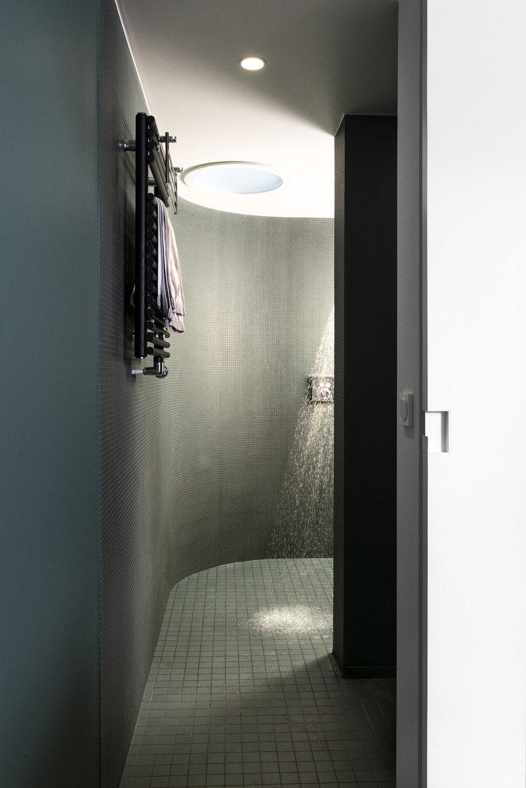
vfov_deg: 63.6
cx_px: 263
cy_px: 394
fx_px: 635
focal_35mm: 29
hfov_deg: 45.0
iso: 320
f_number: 9
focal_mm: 29
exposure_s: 1/25
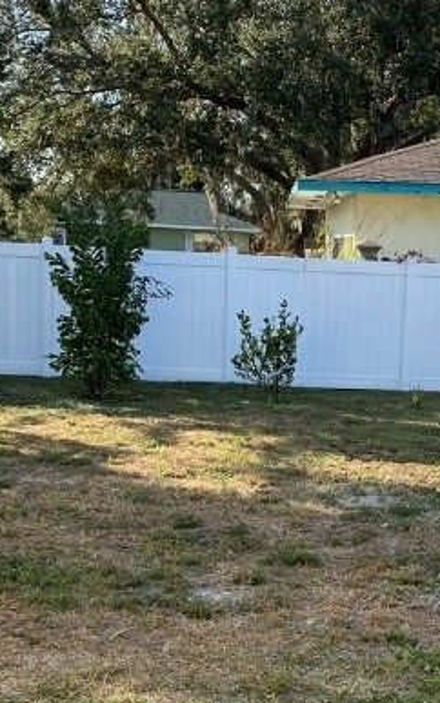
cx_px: 365
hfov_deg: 17.7
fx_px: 1400
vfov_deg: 27.7
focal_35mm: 73
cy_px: 554
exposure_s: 1/1232
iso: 32
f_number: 1.8
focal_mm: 4.25
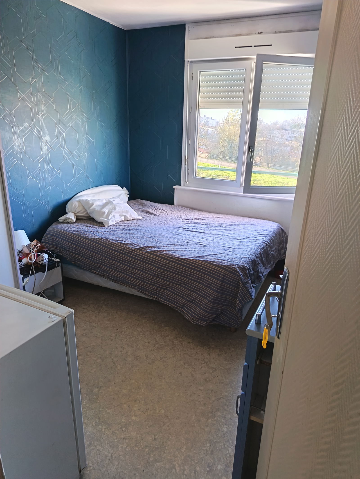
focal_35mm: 24
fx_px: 333
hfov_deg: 56.8
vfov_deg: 71.6
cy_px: 240
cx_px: 180
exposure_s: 1/33.3
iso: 578
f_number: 1.75
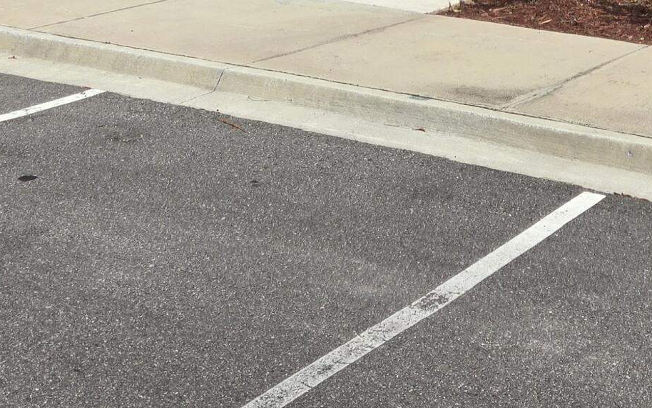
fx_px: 1421
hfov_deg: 25.8
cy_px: -328
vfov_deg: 14.4
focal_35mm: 80
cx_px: 404
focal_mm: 5.4
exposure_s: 1/2404
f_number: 1.8
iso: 25
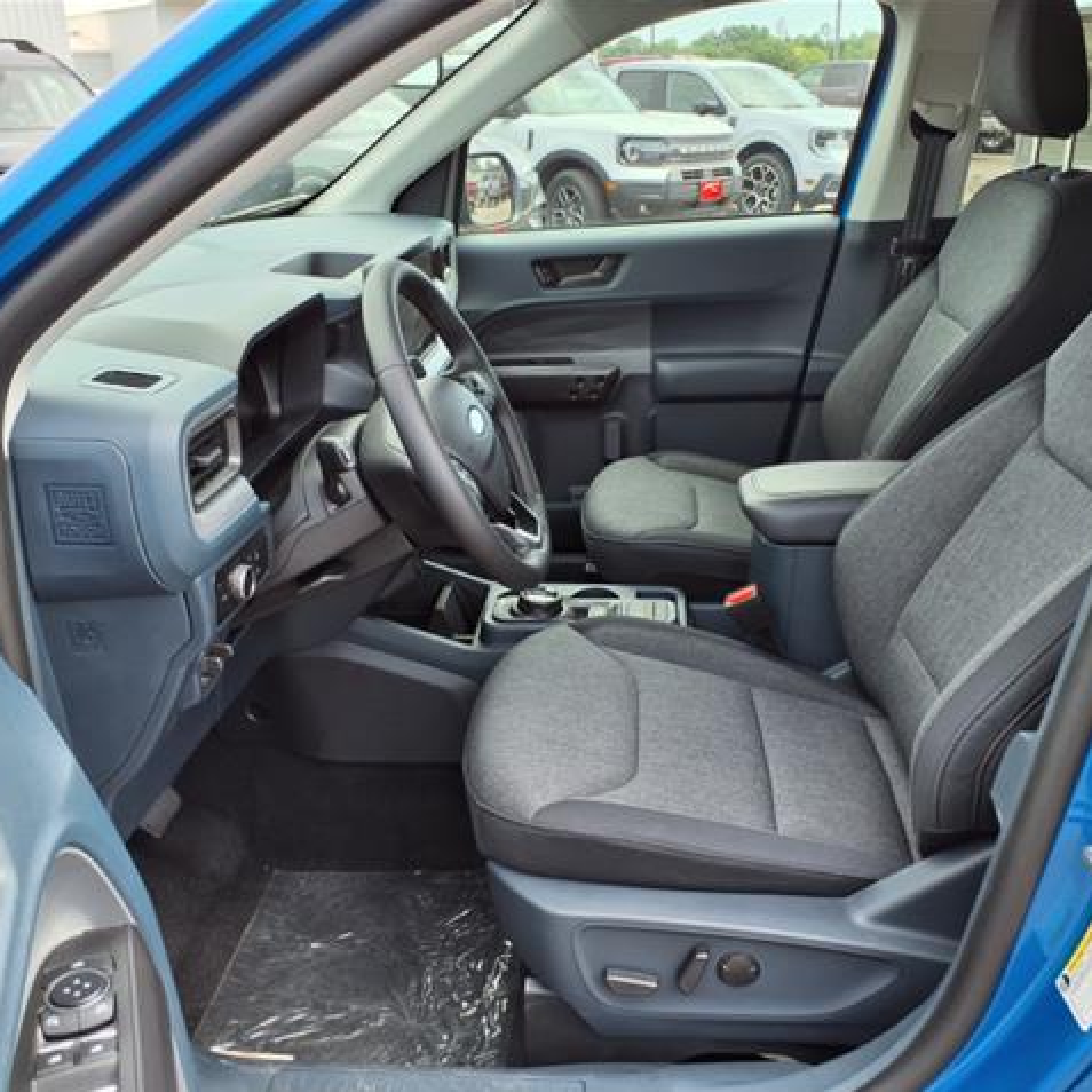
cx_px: 568
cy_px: 547
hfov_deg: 51.1
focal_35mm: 32
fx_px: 1142
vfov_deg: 51.1
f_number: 1.9
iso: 40
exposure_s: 1/217
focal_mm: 3.58
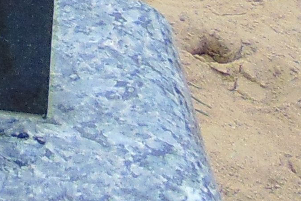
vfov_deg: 6.1
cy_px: -526
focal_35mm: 199
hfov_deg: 8.6
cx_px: -598
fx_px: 1664
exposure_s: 1/400
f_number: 3
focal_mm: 4.5
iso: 80
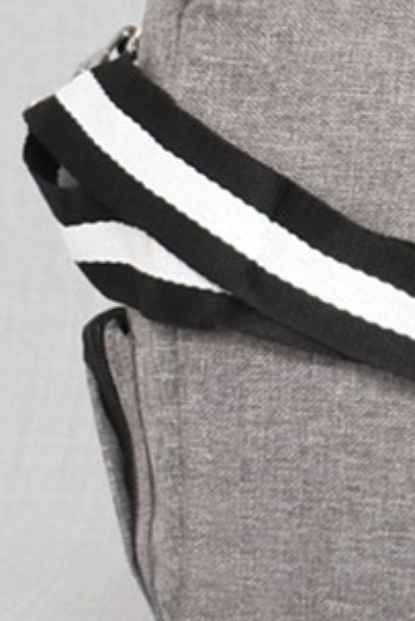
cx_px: 992
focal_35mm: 183
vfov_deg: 11.2
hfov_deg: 7.1
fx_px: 3162
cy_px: 123
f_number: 5.6
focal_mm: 29
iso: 100
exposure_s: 1/60
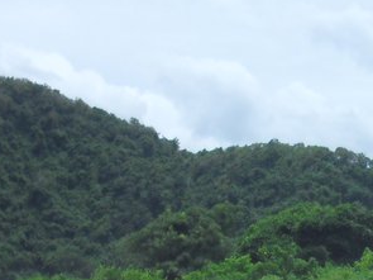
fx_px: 1422
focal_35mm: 132
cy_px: 360
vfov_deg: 11.0
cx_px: 434
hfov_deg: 14.5
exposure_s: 1/320
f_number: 8
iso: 100
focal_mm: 6.2
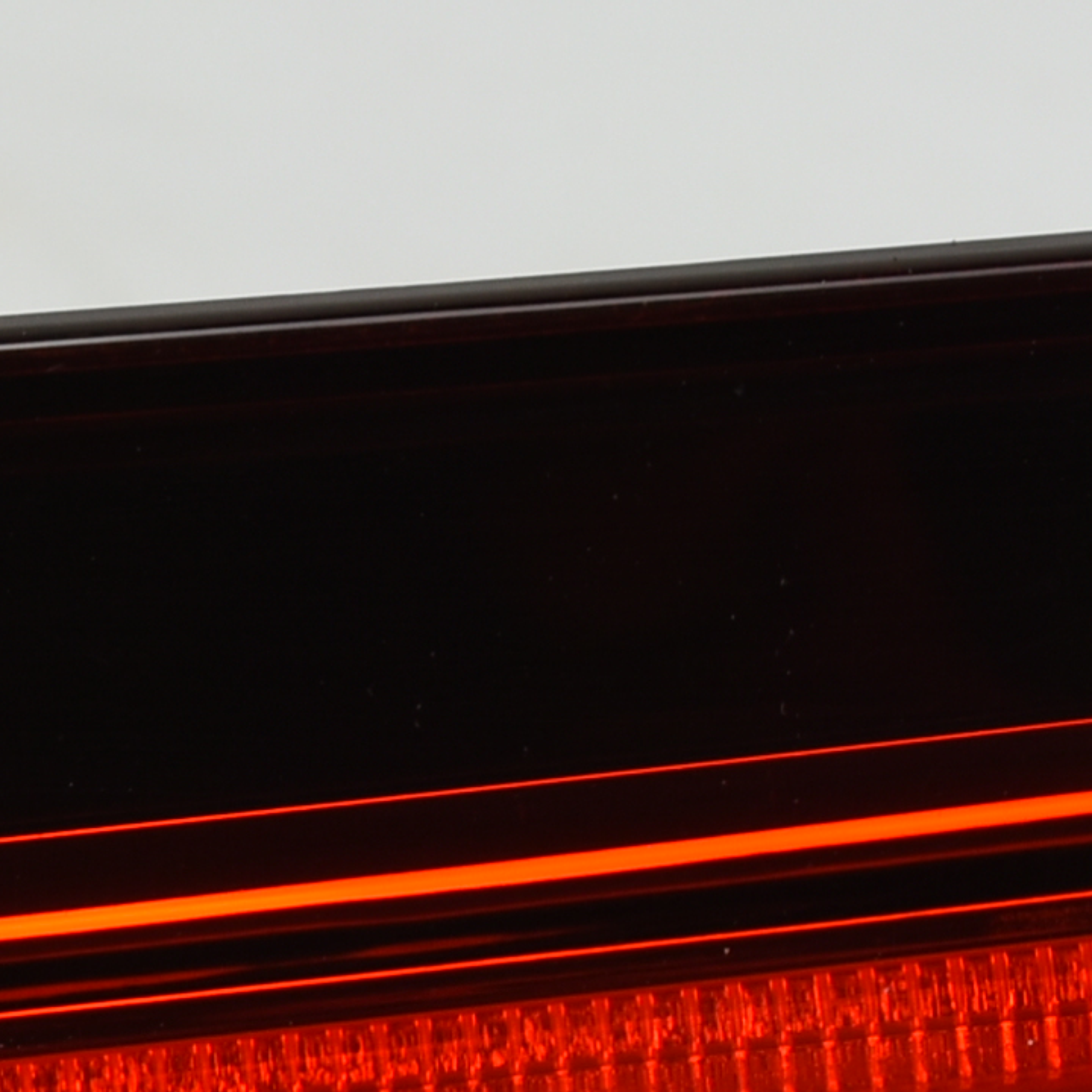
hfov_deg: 4.0
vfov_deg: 4.0
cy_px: 1521
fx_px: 15620
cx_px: -9
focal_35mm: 438
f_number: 5.6
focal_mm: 55
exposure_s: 1/30
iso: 160
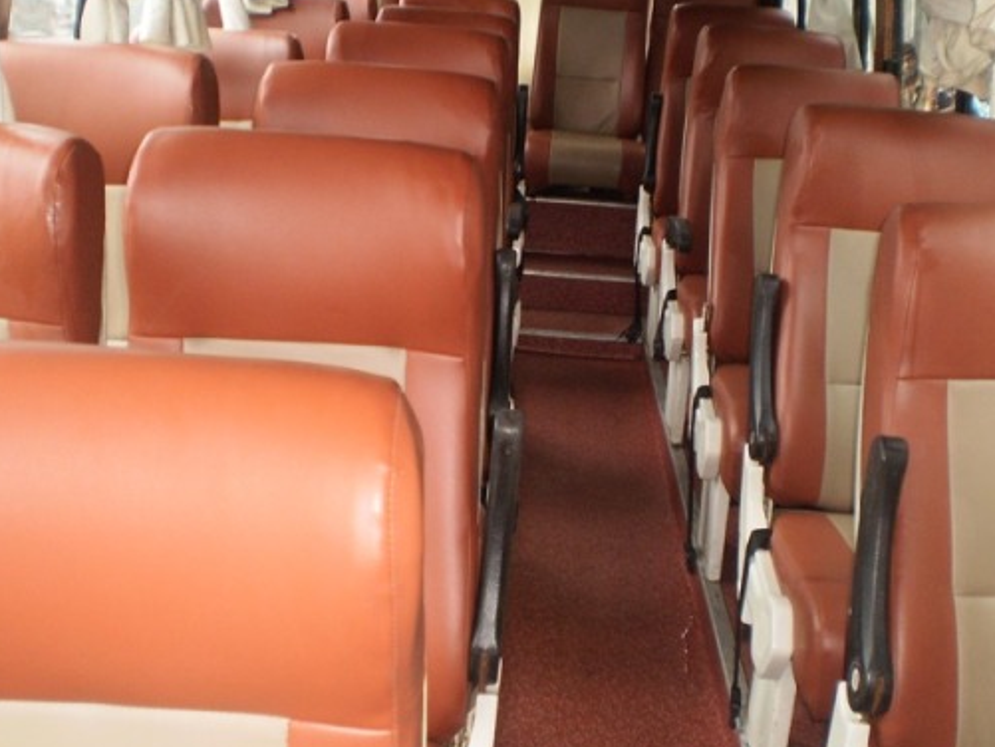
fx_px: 1323
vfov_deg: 31.5
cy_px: 362
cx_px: 534
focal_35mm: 46
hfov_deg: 41.2
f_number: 3.1
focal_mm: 6.3
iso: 125
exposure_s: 1/30
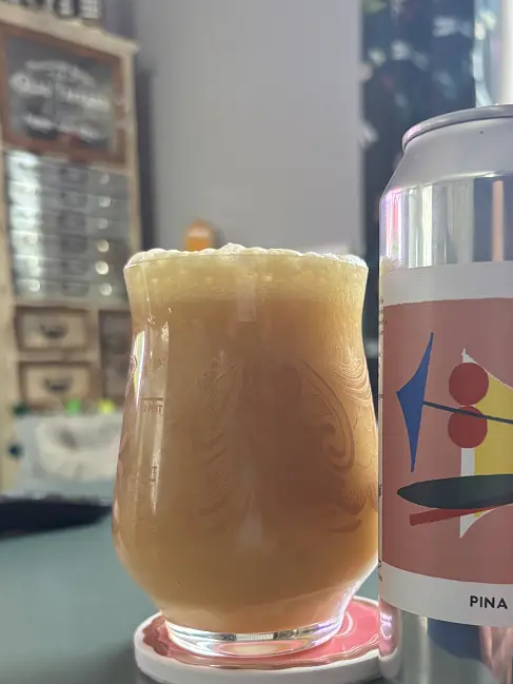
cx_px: 337
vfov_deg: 44.4
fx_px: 810
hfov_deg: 34.9
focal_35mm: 41
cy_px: 506
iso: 400
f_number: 1.6
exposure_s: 1/50
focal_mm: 5.96
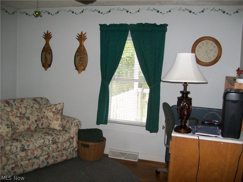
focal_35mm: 34
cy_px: 91
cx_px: 122
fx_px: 239
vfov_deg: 41.8
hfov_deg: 54.0
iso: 160
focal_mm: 6.1
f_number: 2.7
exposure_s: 1/60
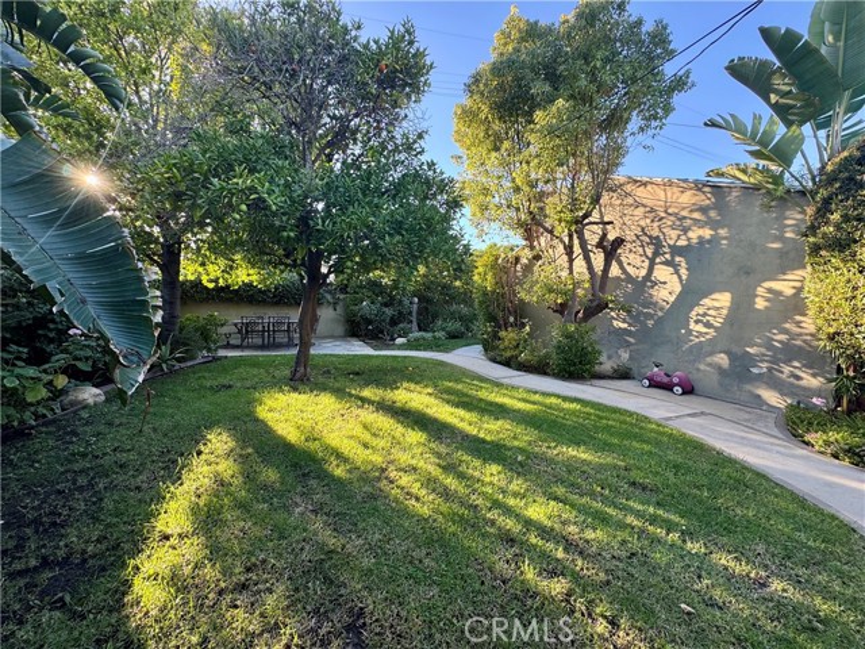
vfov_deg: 85.7
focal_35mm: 14
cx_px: 432
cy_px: 324
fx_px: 350
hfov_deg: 102.1
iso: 40
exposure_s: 1/103
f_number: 2.2
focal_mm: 2.22
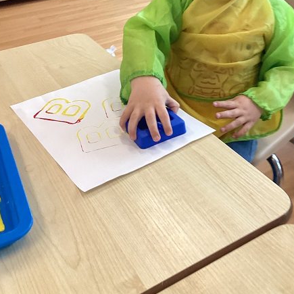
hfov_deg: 40.0
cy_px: 98
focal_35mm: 42
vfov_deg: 39.6
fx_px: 404
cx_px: 159
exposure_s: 1/60
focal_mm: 3.3
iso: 160
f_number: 2.4
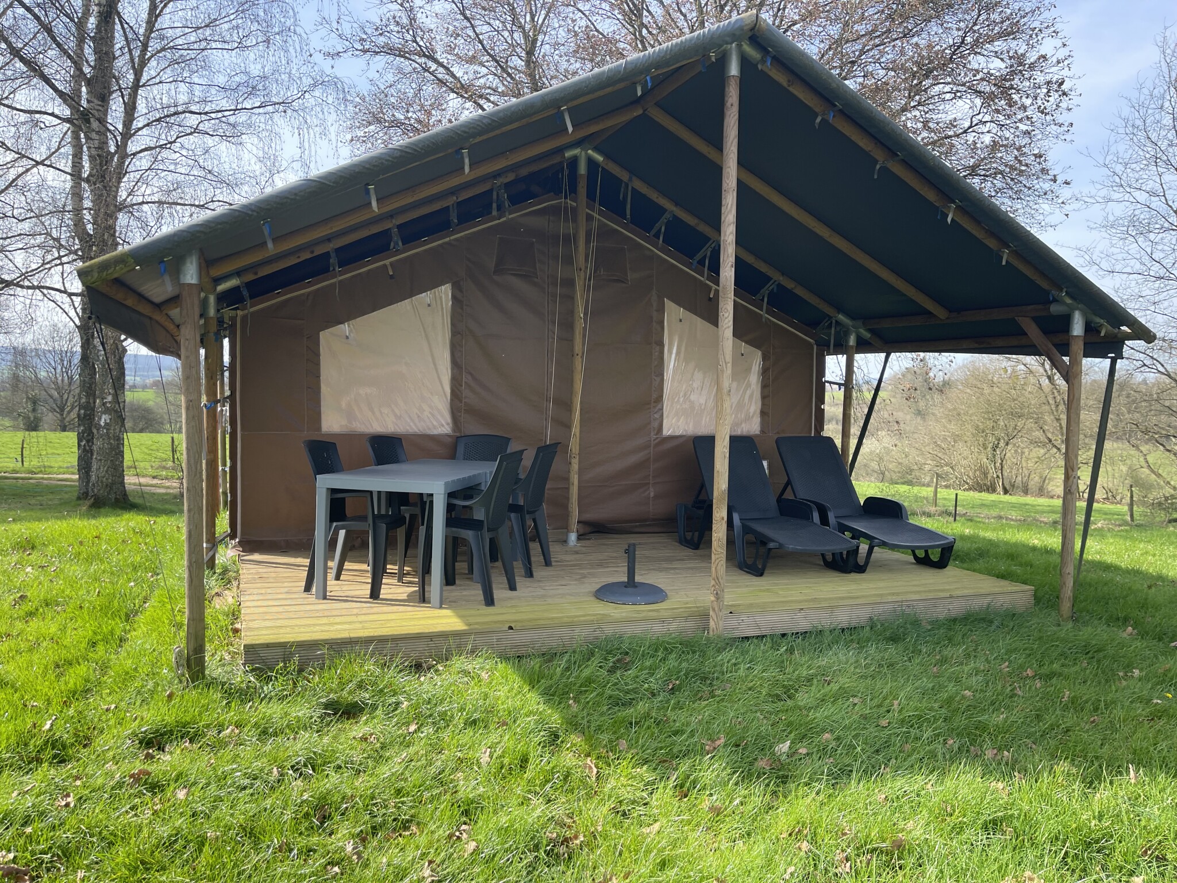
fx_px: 850
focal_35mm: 25
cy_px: 442
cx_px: 588
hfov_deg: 69.4
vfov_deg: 54.9
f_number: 1.6
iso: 32
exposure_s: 1/635
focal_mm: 5.1
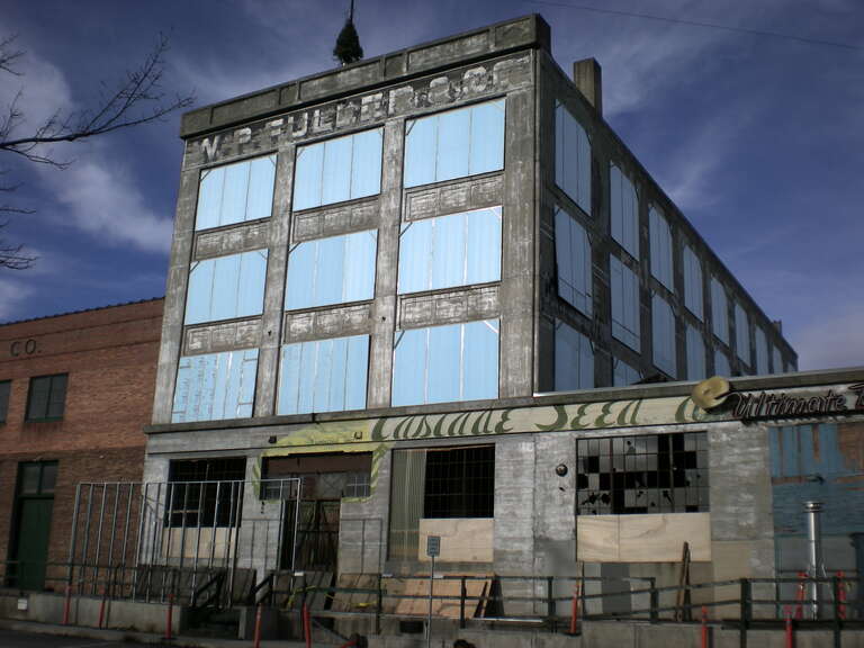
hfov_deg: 49.0
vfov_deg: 37.7
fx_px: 948
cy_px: 324
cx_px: 432
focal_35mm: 38
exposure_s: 1/608
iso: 50
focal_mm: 6.3
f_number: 4.6
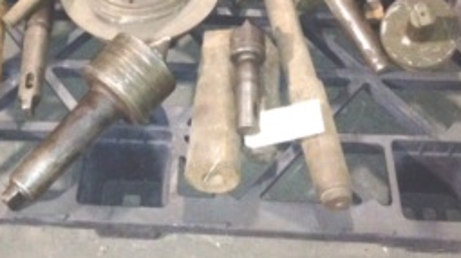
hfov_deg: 31.3
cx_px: 175
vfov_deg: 17.7
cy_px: 32
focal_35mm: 67
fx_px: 818
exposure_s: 1/16
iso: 640
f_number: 2.4
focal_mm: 4.28
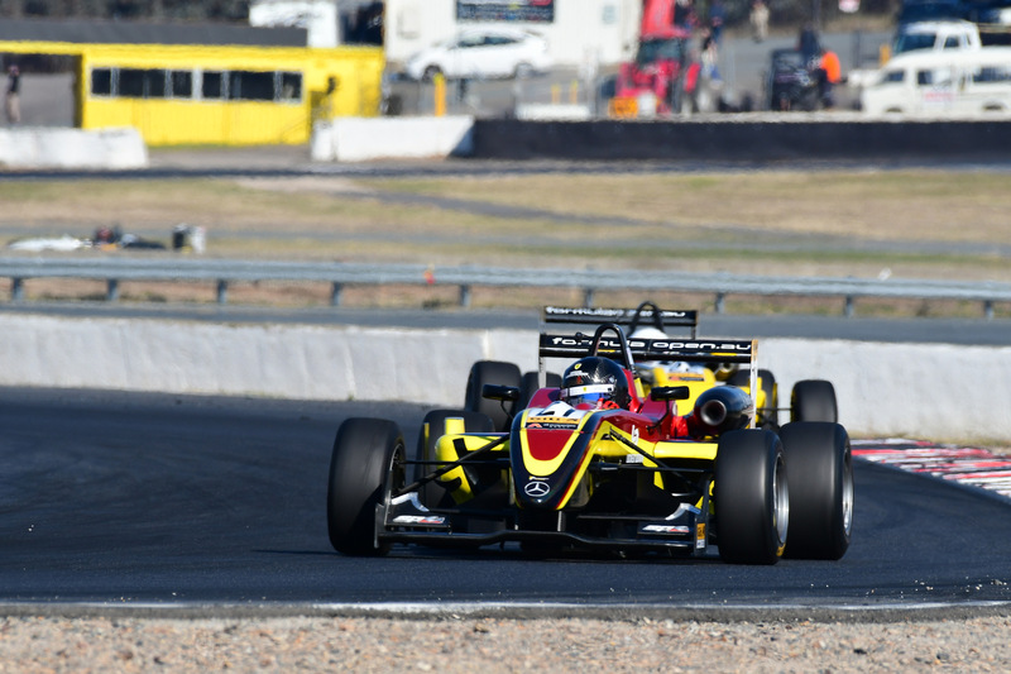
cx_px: 506
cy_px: 337
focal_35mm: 720
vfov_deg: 1.9
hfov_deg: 2.9
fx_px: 20215
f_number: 10
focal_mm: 480
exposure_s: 1/640
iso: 320
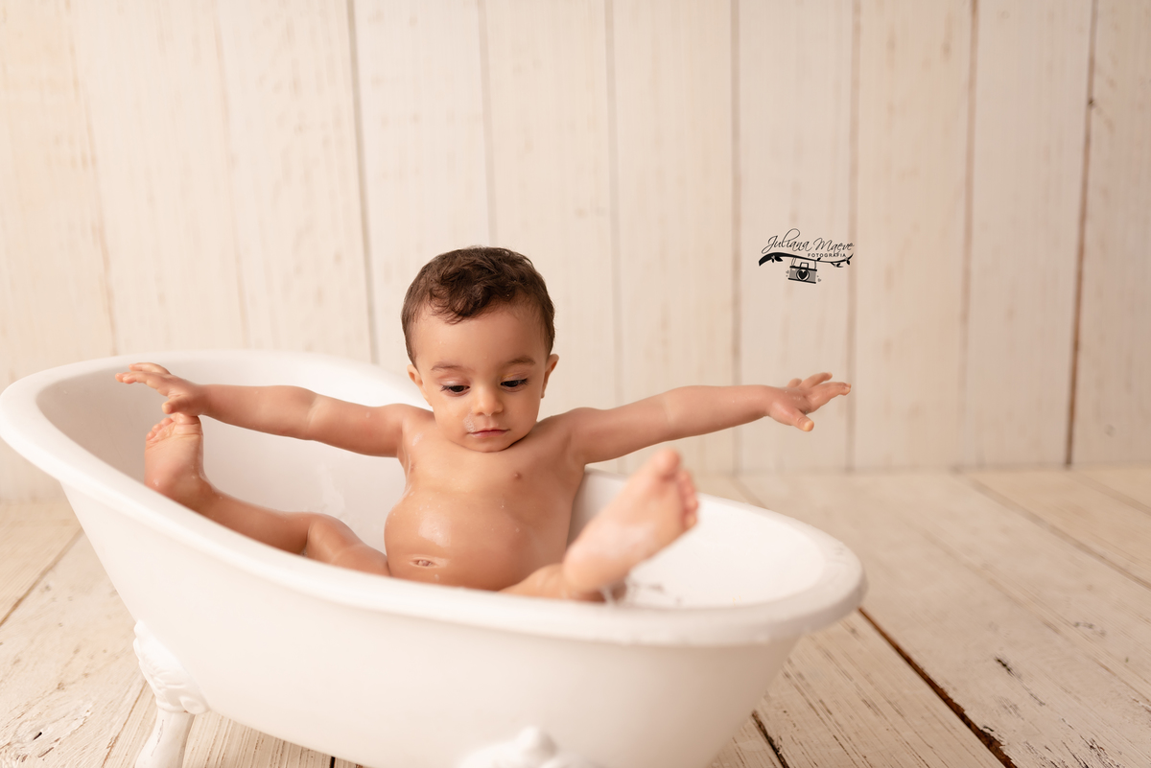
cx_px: 576
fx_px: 1119
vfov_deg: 37.9
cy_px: 384
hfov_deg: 54.4
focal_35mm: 35
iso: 100
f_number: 1.8
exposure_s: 1/125
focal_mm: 35
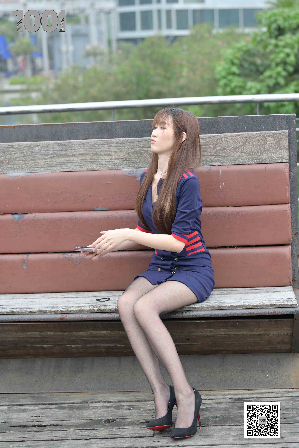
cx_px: 150
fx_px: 1071
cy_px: 224
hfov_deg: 15.9
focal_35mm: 86
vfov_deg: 23.6
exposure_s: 1/250
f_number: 4
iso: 200
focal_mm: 86
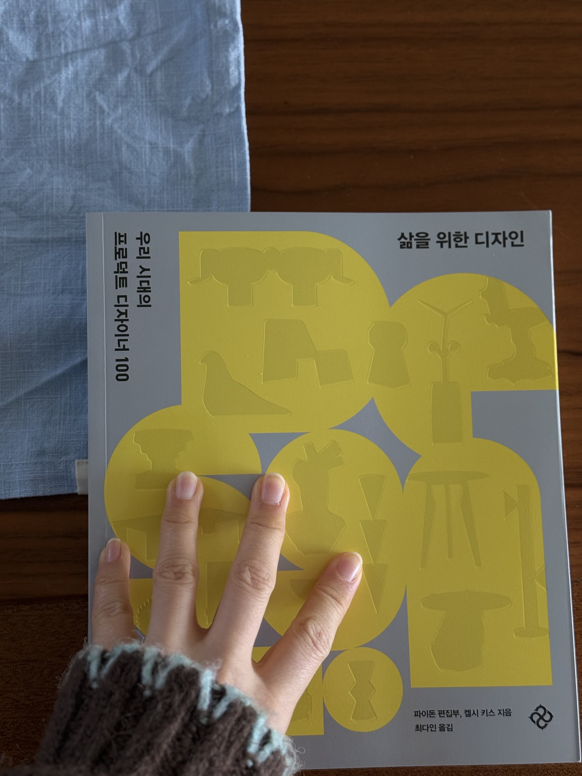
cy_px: 388
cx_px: 291
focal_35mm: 48
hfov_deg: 30.3
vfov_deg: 39.7
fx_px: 1076
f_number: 1.78
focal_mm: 6.76
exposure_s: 1/60
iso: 125
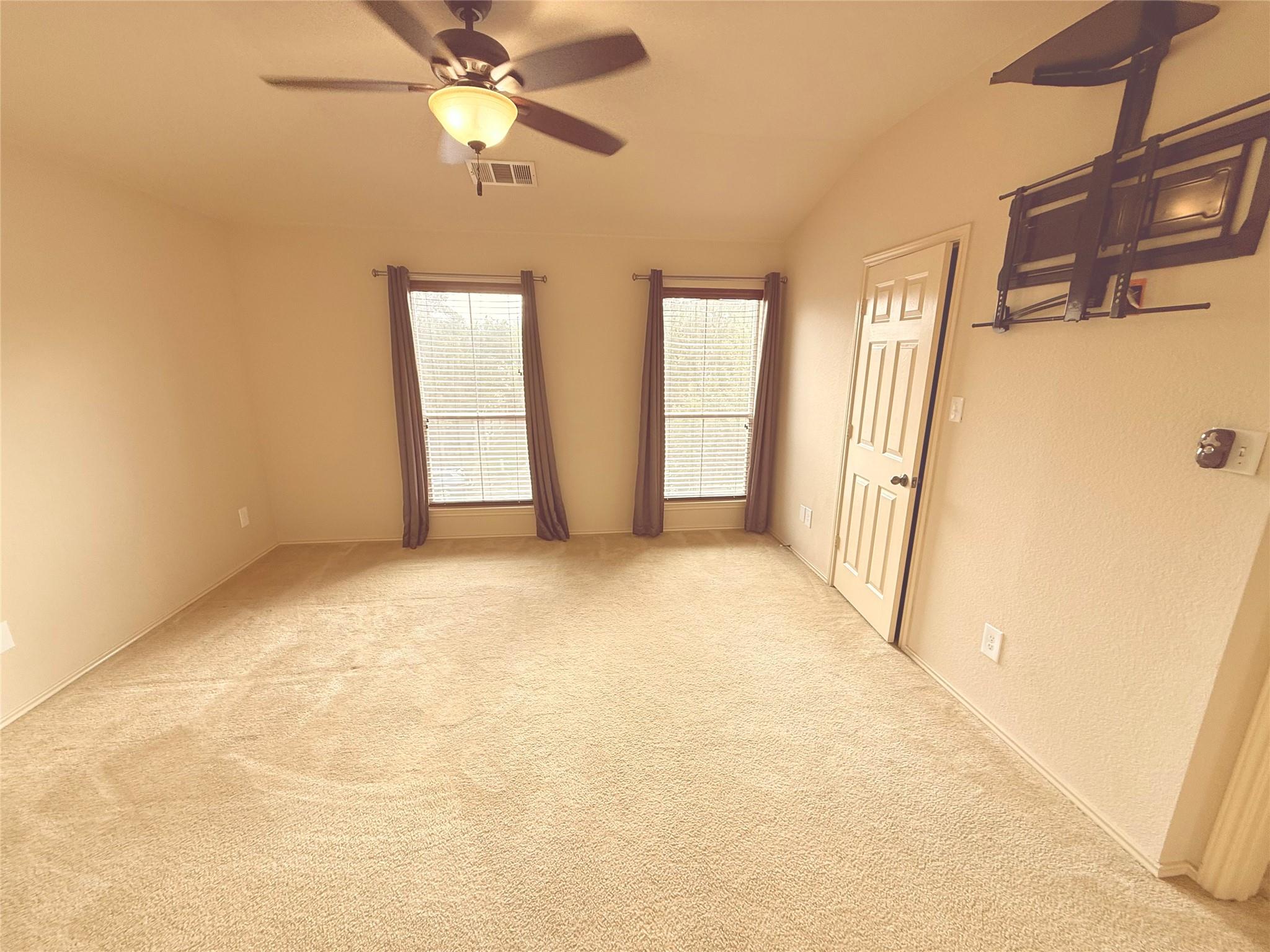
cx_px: 635
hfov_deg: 102.1
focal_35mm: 14
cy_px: 476
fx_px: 514
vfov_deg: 85.7
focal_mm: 2.22
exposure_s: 1/99
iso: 64
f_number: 2.2
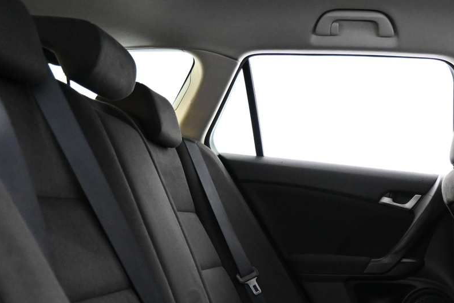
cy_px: 300
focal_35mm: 49
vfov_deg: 26.2
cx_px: 361
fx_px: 618
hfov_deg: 38.9
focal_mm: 16
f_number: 3.5
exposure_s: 1/25
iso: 4000
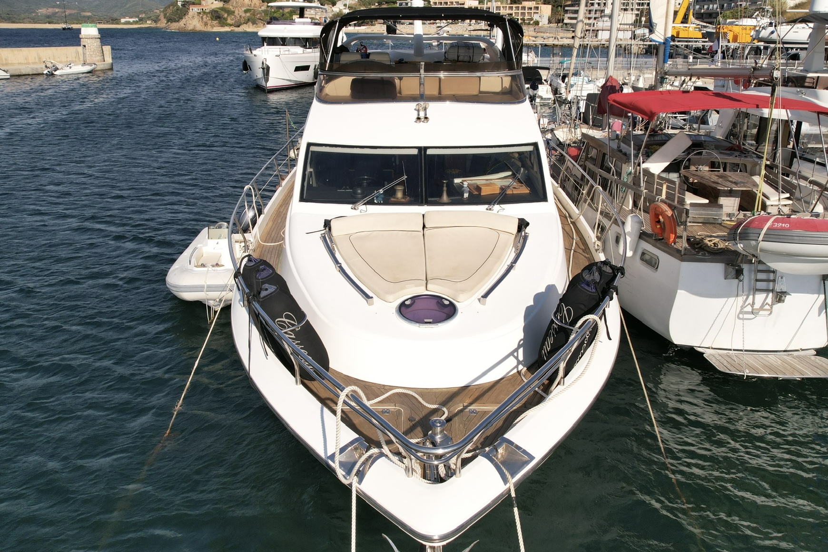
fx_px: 506
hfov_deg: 78.6
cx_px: 414
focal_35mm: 22
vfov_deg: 57.2
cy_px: 276
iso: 100
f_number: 2.8
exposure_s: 1/90
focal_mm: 8.38
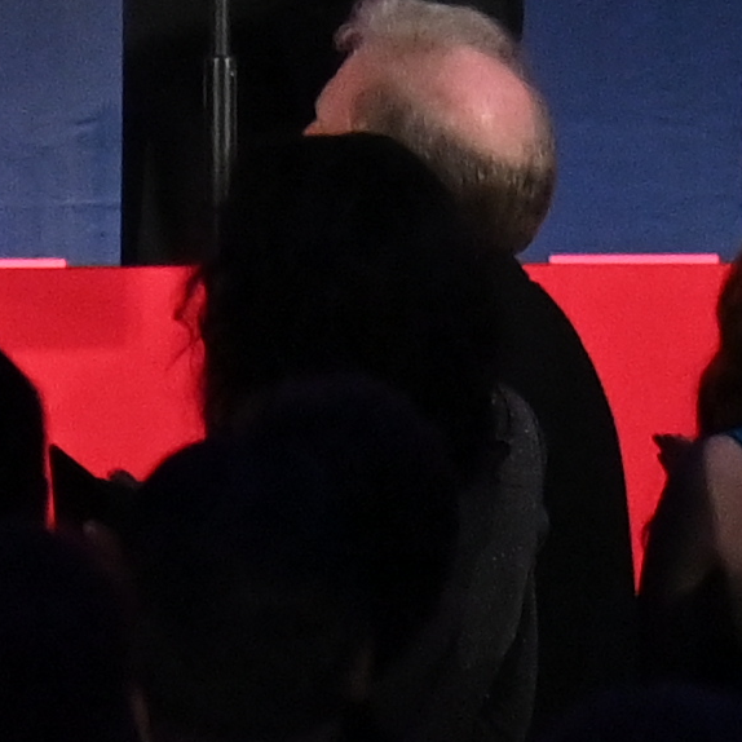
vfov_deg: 1.8
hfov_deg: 1.8
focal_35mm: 990
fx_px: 24009
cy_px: -1225
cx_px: -655
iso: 3200
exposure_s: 1/200
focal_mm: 120
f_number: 4
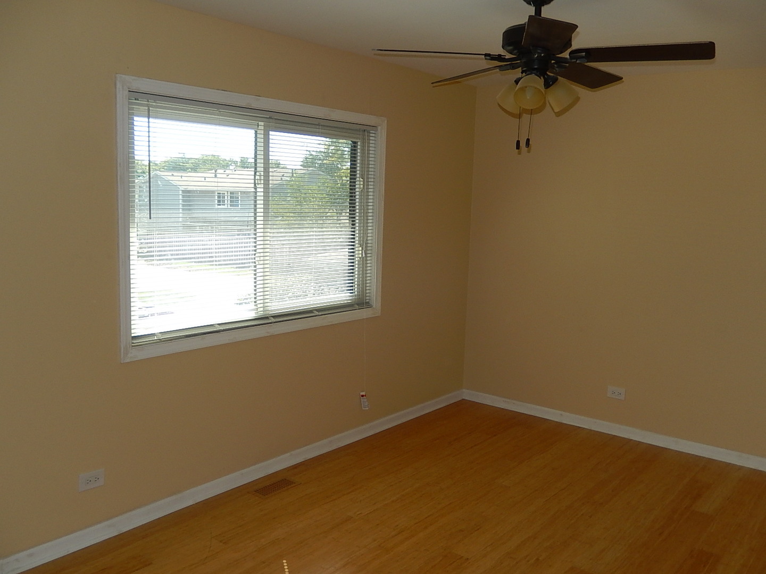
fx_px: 708
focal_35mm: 32
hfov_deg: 56.8
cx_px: 383
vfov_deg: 44.2
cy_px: 287
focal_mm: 5.7
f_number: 3.8
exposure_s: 1/200
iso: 125
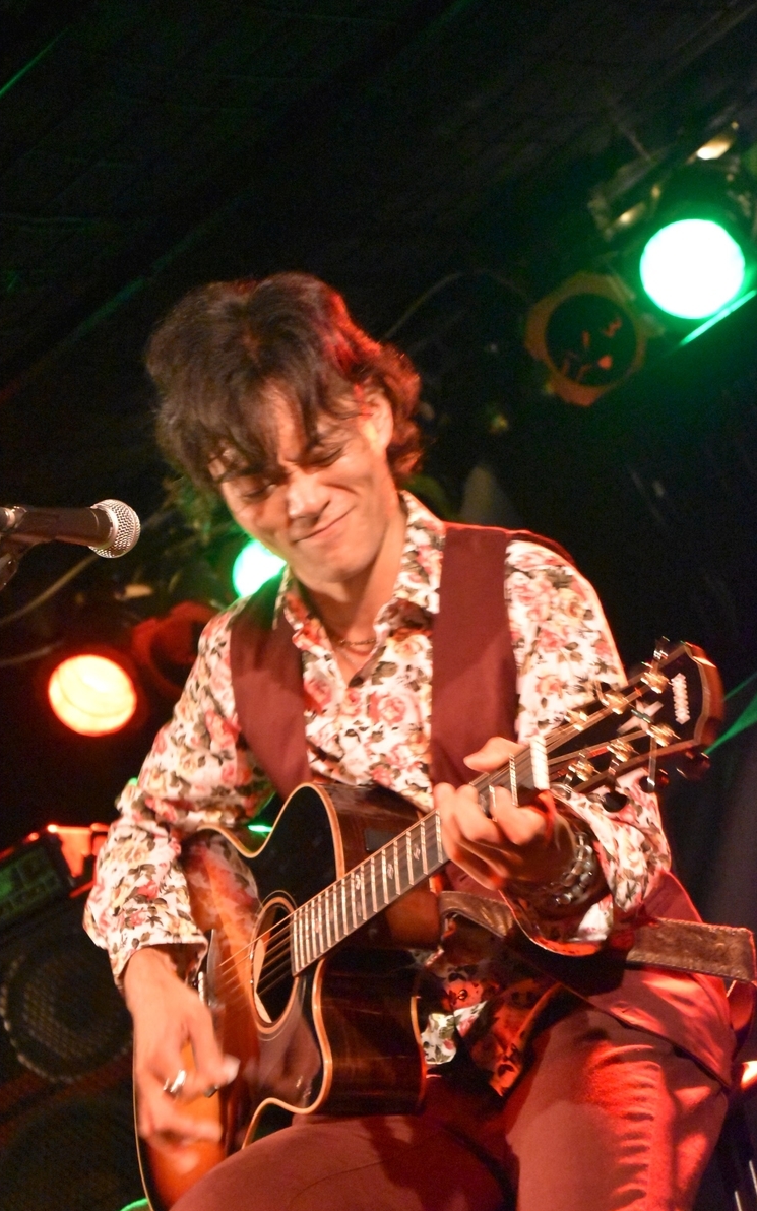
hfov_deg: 16.9
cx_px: 384
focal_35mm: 77
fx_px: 2542
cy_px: 606
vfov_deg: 26.8
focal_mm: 50
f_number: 4.8
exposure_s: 1/50
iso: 12800
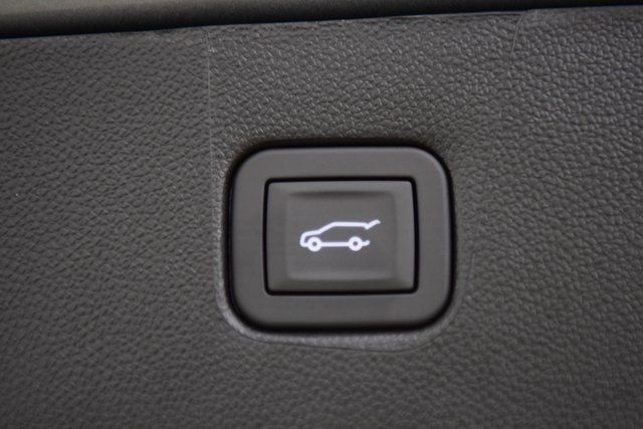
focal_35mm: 105
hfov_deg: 19.5
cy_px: 214
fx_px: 1876
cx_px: 322
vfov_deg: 13.0
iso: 1600
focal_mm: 70
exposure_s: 1/30
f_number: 3.2
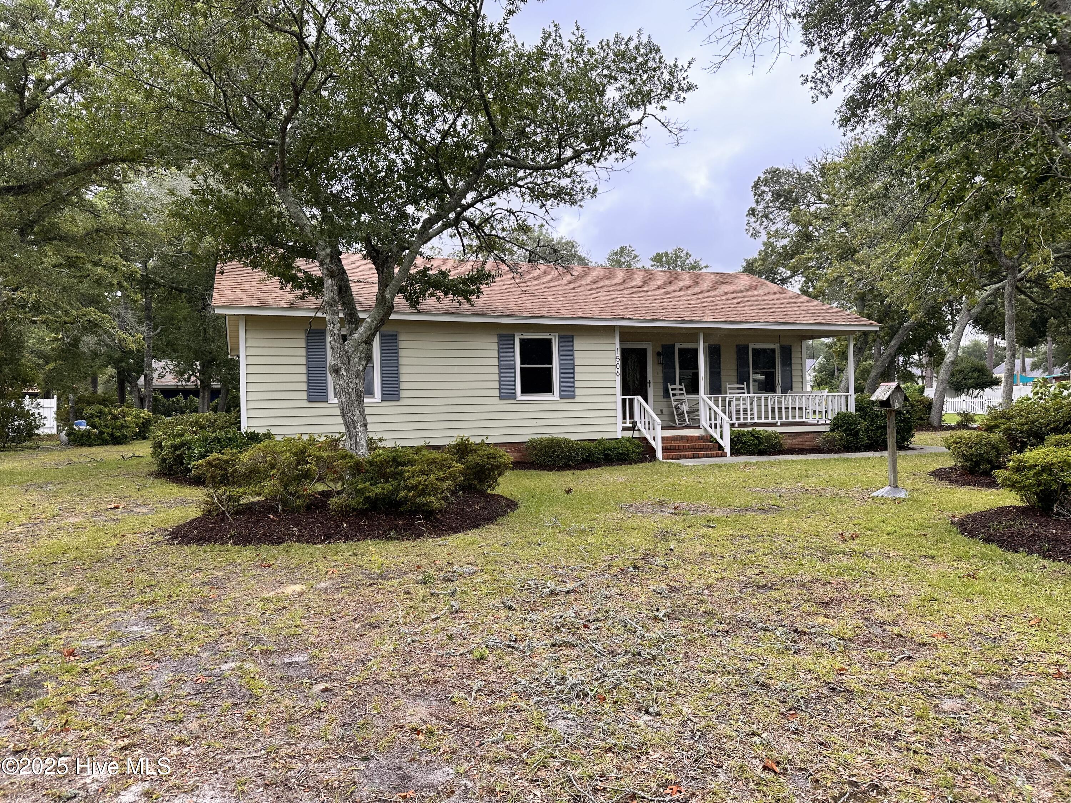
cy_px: 402
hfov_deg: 71.6
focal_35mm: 24
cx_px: 536
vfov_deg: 56.8
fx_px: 743
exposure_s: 1/734
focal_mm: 6.86
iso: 80
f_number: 1.78
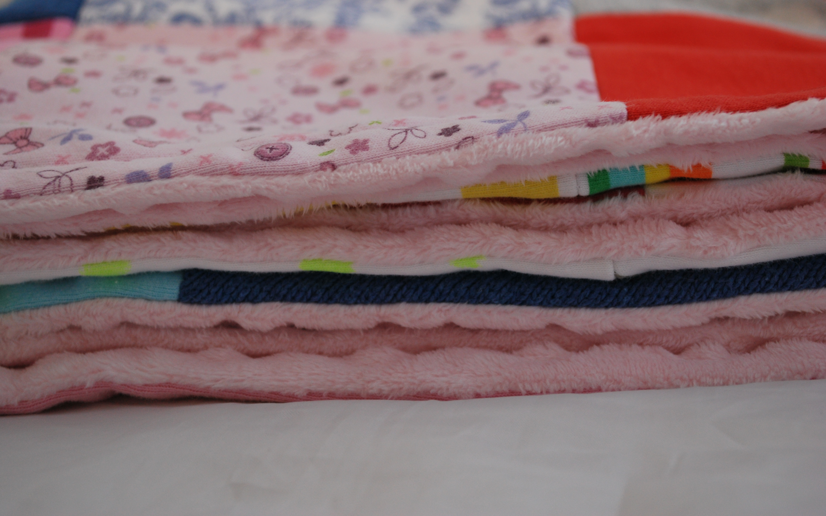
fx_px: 1396
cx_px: 410
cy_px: 241
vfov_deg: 21.0
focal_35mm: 62
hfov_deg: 33.0
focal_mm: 40
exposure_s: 1/30
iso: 400
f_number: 5.3
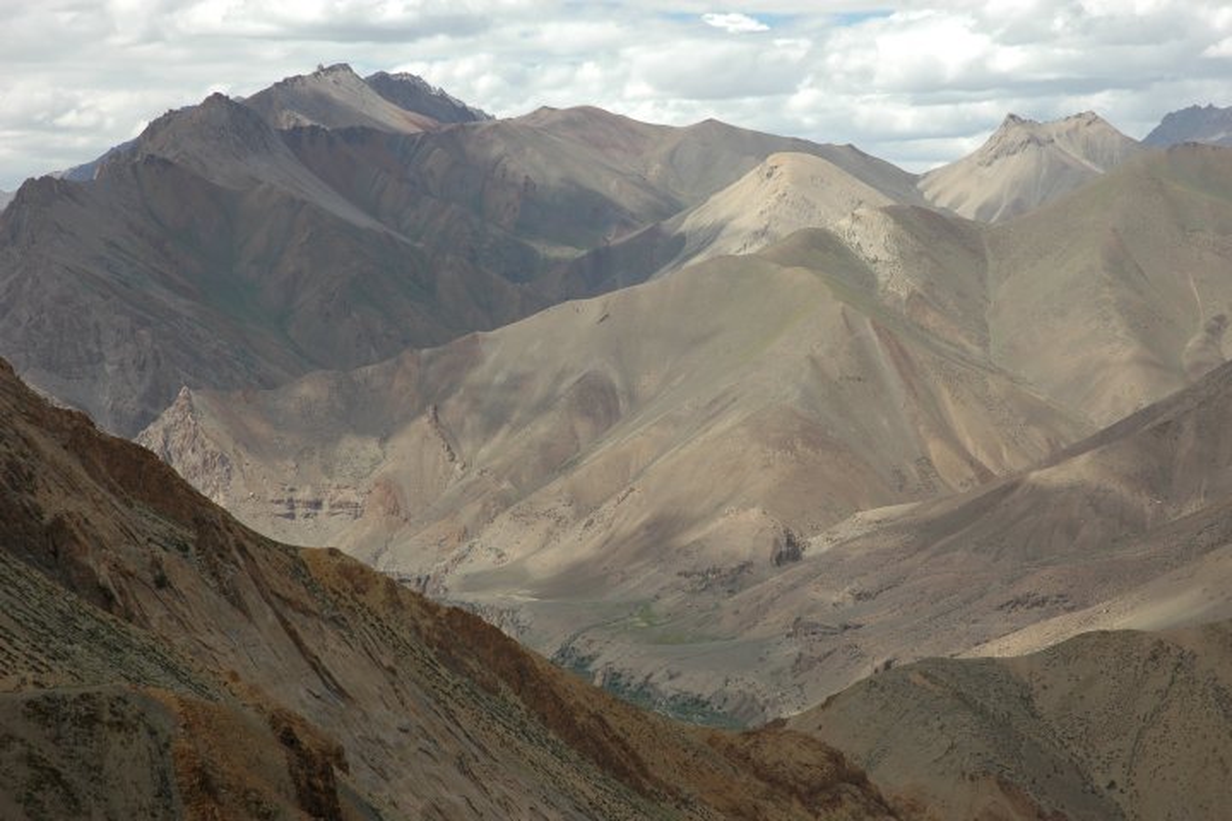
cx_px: 616
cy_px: 410
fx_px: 3182
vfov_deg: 14.7
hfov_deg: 21.9
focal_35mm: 93
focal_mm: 62
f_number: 9
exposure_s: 1/320
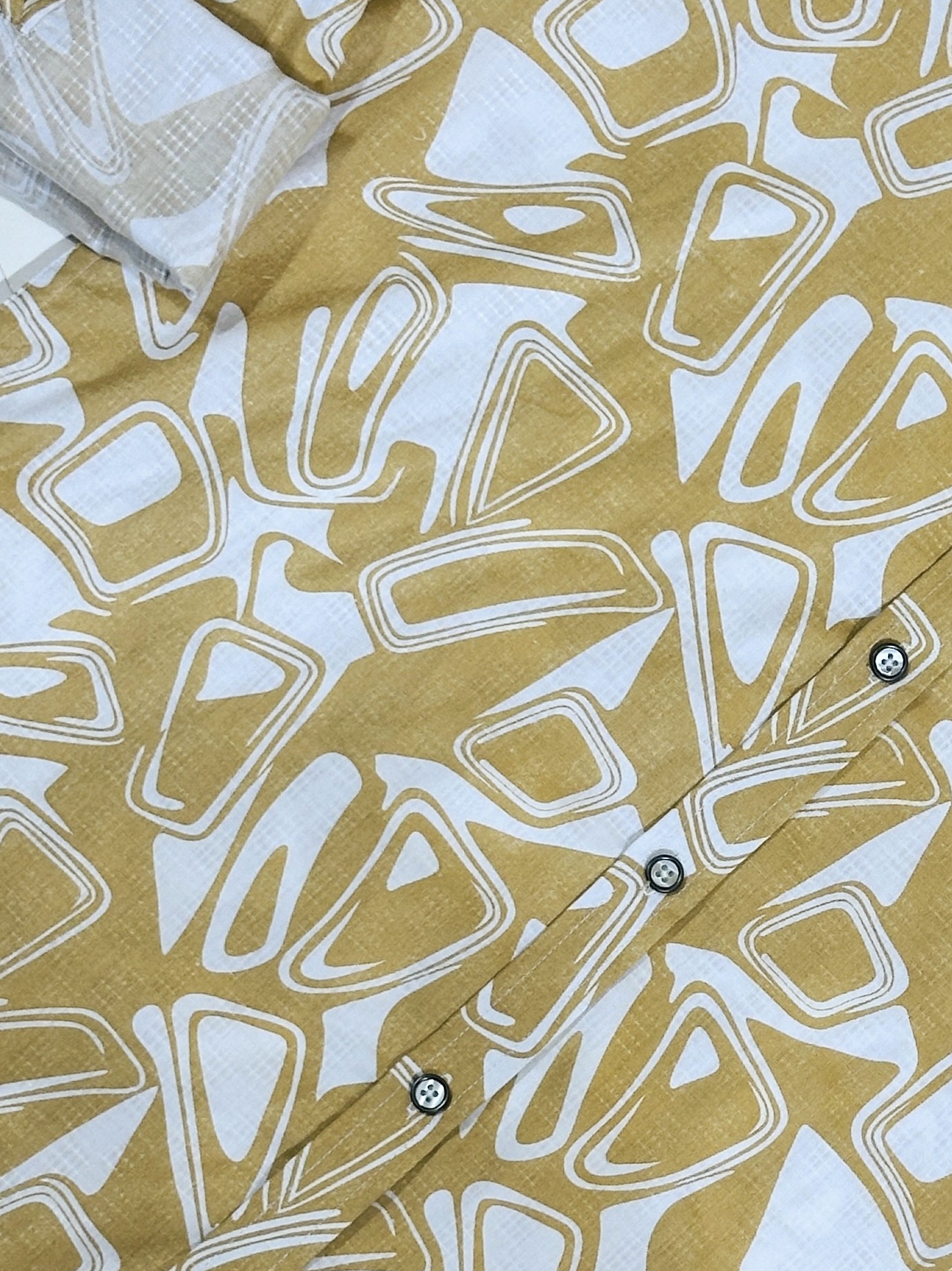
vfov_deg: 18.5
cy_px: 861
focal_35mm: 106
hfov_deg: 13.9
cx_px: 806
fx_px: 3888
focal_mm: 6.86
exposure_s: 1/176
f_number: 1.78
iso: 50
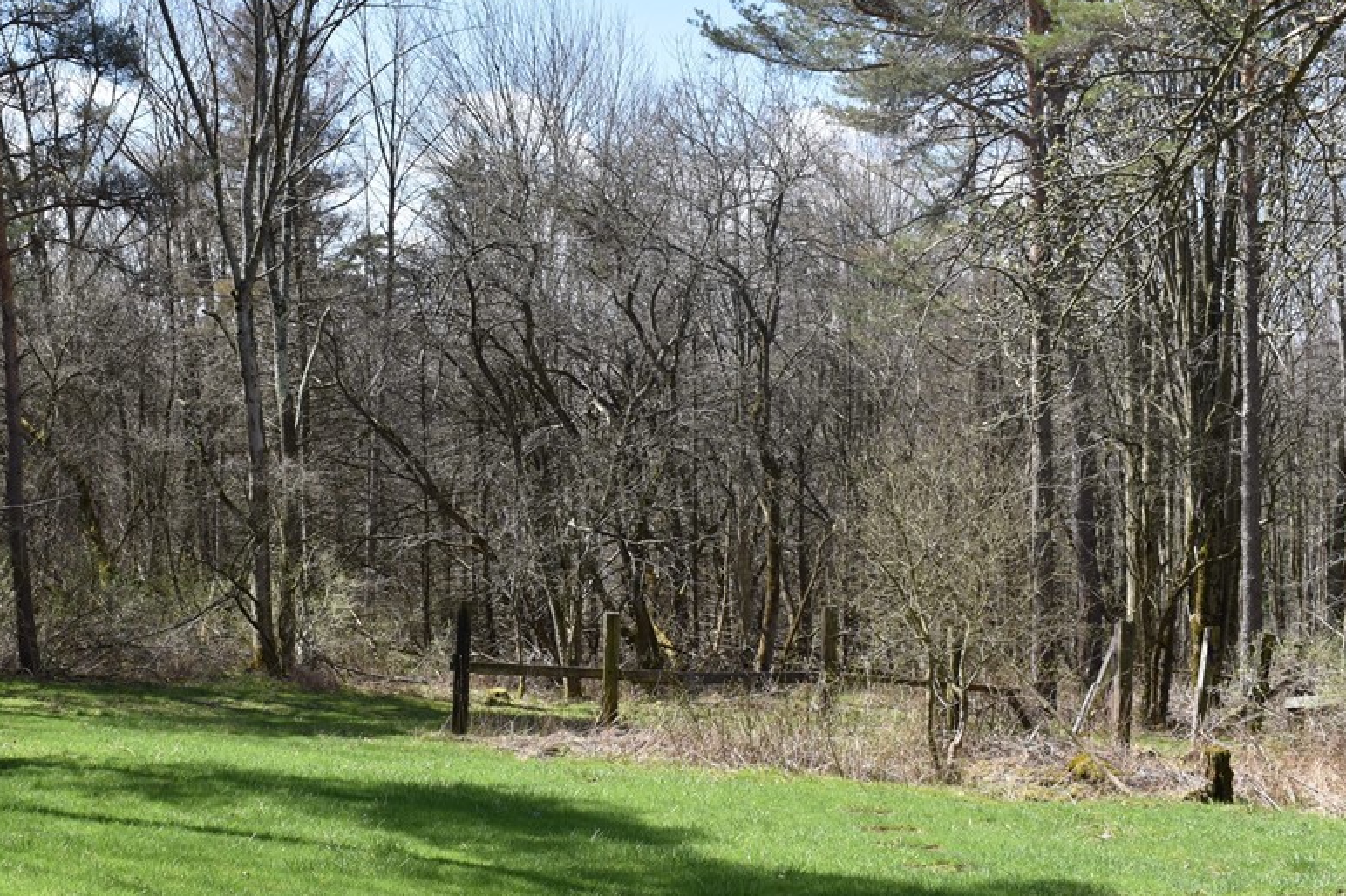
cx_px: 512
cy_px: 550
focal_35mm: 53
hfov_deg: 37.5
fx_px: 1970
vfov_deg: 25.6
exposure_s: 1/250
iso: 220
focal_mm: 25
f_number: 8
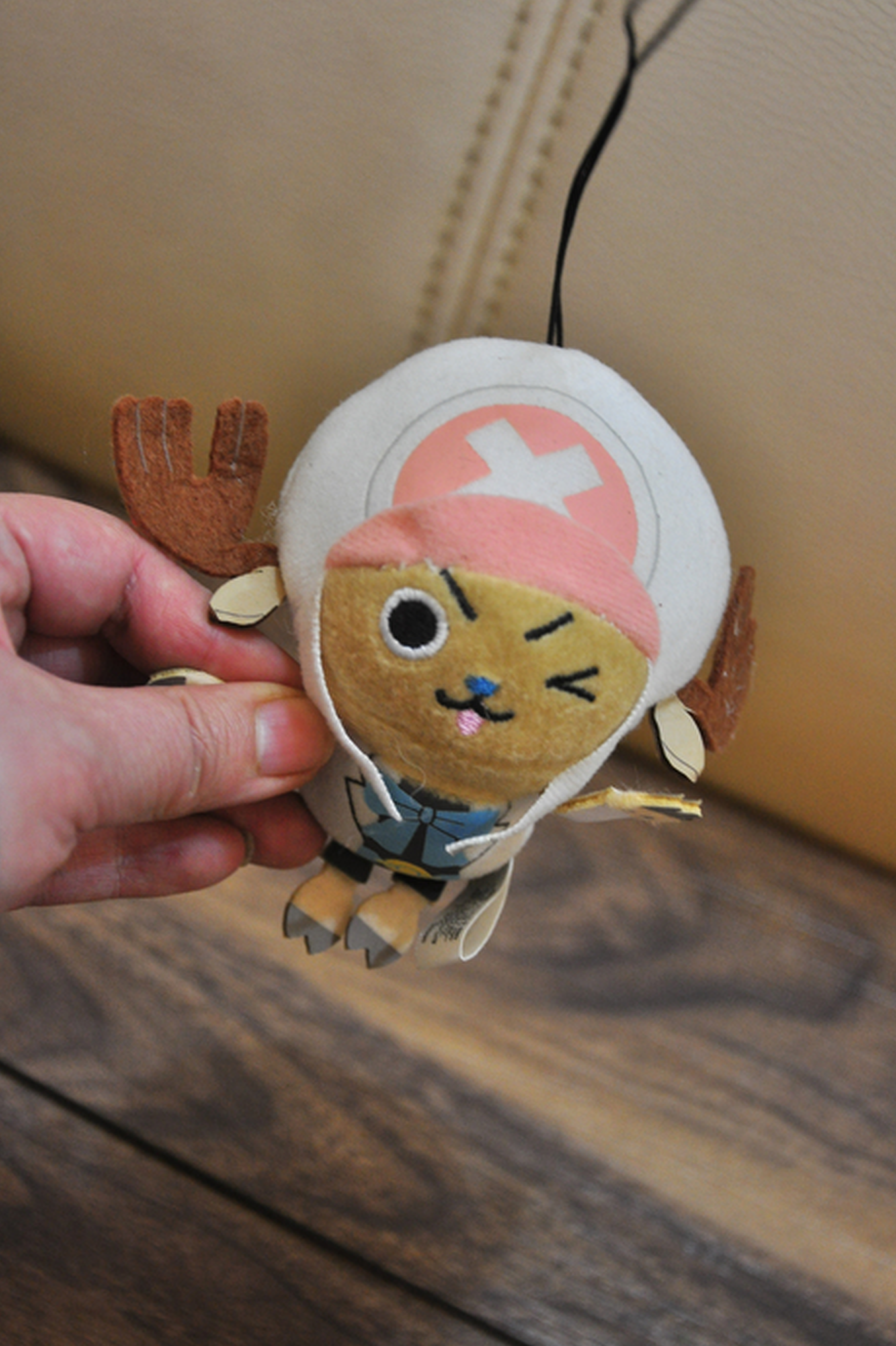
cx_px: 444
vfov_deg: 29.5
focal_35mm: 69
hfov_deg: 19.9
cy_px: 676
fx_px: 2559
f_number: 4.8
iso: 800
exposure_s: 1/50
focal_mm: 45
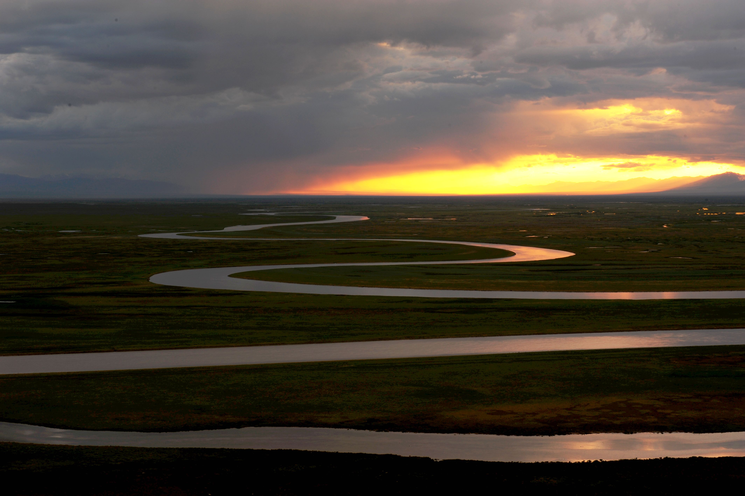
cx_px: 372
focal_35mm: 70
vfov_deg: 19.4
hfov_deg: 28.9
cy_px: 248
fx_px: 1448
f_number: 20
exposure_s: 1/20
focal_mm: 70
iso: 200
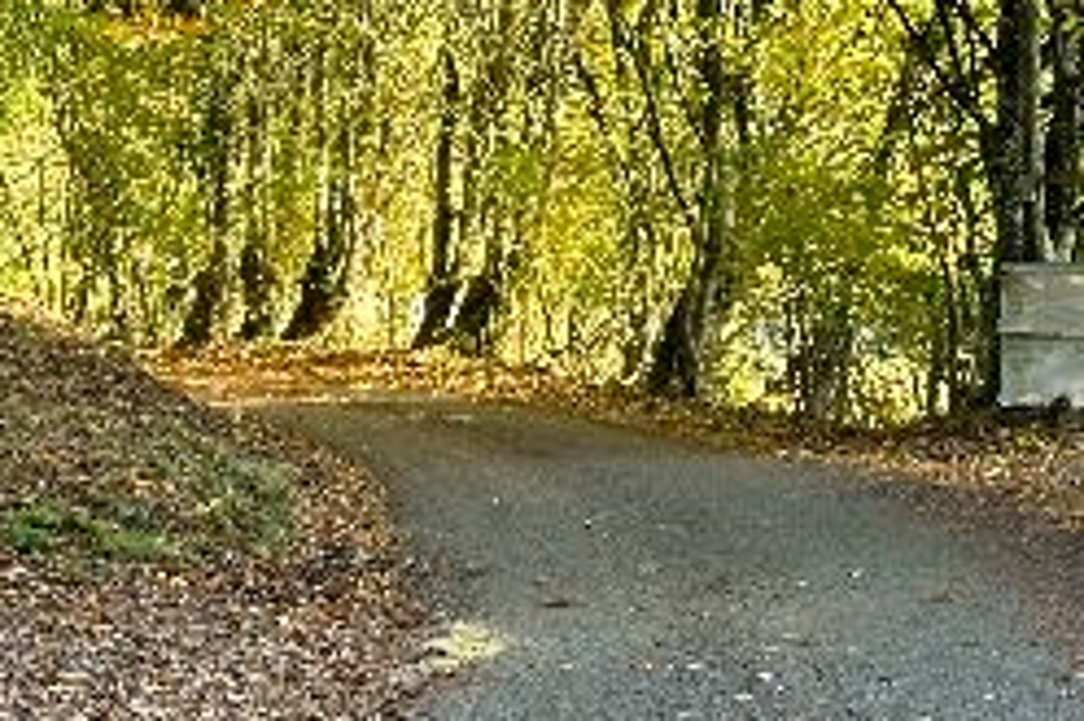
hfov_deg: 14.6
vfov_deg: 9.7
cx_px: 446
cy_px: 631
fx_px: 4243
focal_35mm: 141
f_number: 1.78
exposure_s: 1/136
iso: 80
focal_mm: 6.86
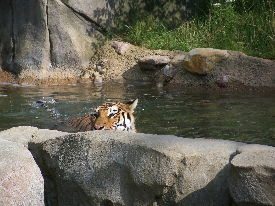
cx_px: 138
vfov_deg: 4.2
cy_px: 103
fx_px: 2781
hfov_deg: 5.7
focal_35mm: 350
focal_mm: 62
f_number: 4.8
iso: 200
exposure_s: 1/1000
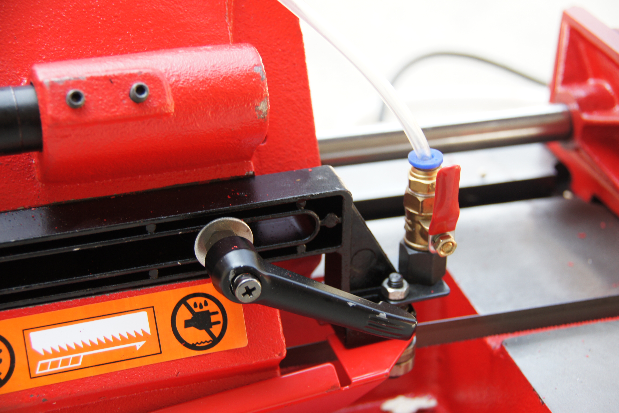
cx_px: 310
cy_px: 206
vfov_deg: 18.2
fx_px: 1289
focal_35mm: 75
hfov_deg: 27.0
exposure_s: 1/80
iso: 320
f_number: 4.5
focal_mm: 50
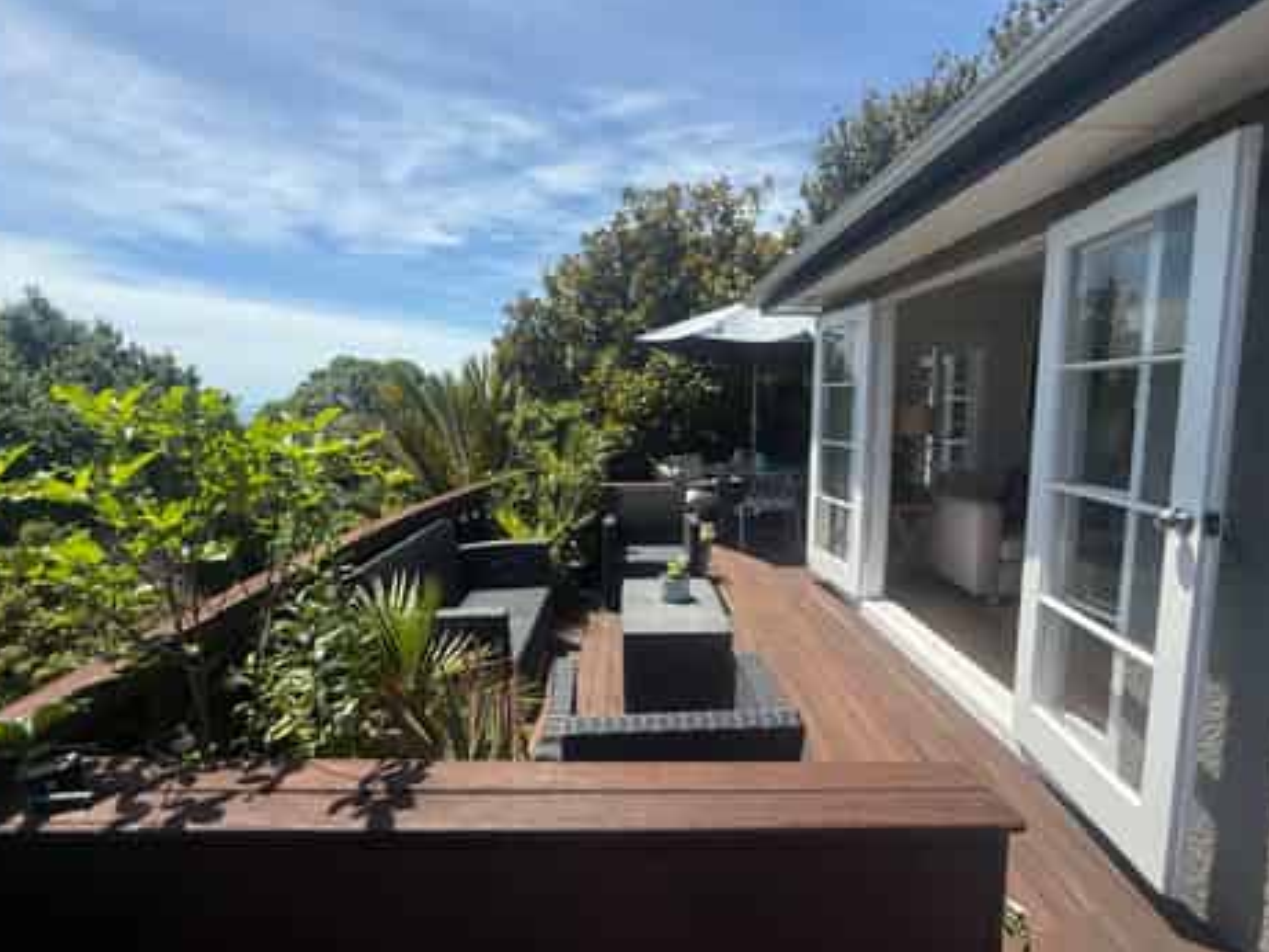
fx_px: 550
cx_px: 641
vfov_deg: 81.7
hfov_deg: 98.2
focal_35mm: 15
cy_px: 454
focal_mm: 2.22
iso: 50
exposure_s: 1/1745
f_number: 2.2
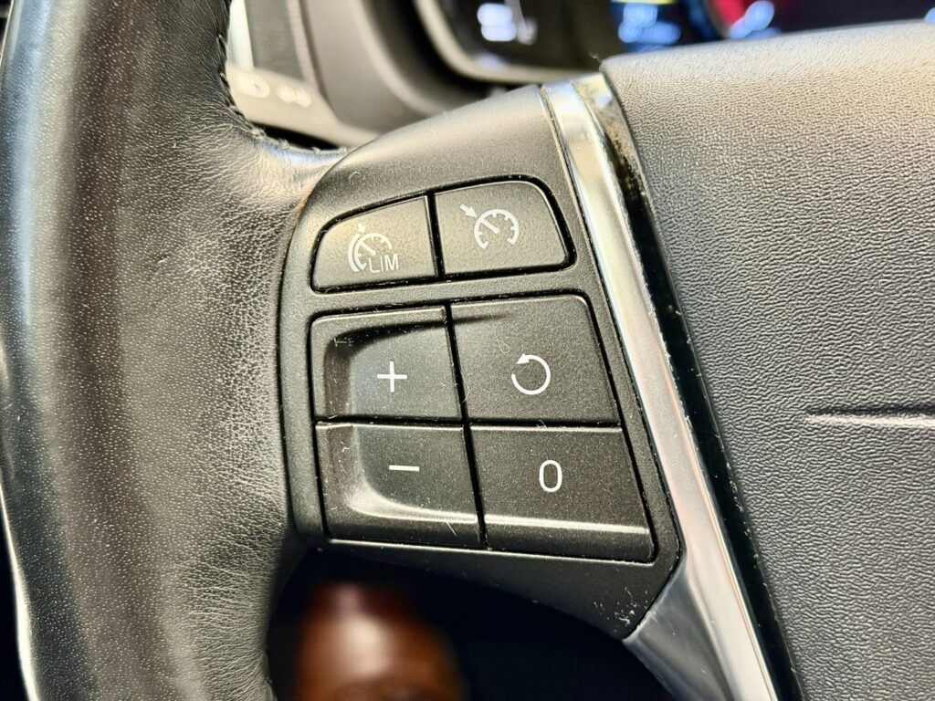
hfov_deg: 39.7
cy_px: 350
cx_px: 468
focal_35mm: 48
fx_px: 1297
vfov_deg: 30.3
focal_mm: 6.76
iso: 500
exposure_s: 1/33
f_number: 1.78
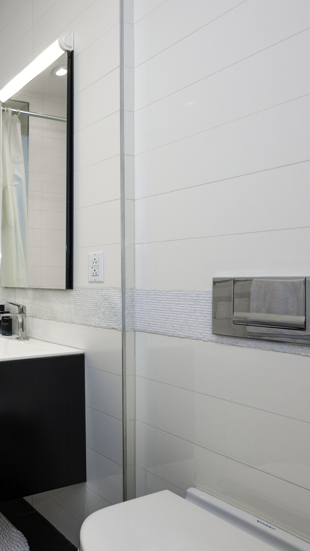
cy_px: 281
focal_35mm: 23
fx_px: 336
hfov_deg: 36.8
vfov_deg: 78.7
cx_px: -69
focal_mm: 14
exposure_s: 1/60
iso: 800
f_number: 7.1
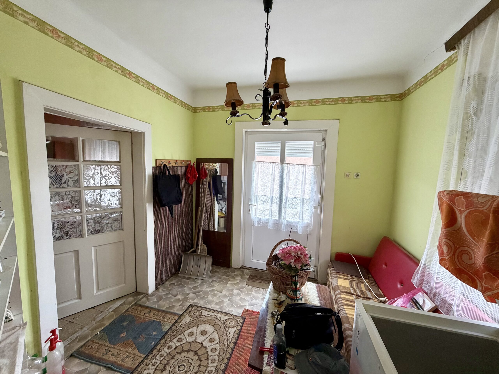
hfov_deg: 102.1
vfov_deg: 85.7
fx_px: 202
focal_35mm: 14
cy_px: 187
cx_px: 250
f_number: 2.2
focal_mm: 2.22
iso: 320
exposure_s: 1/62
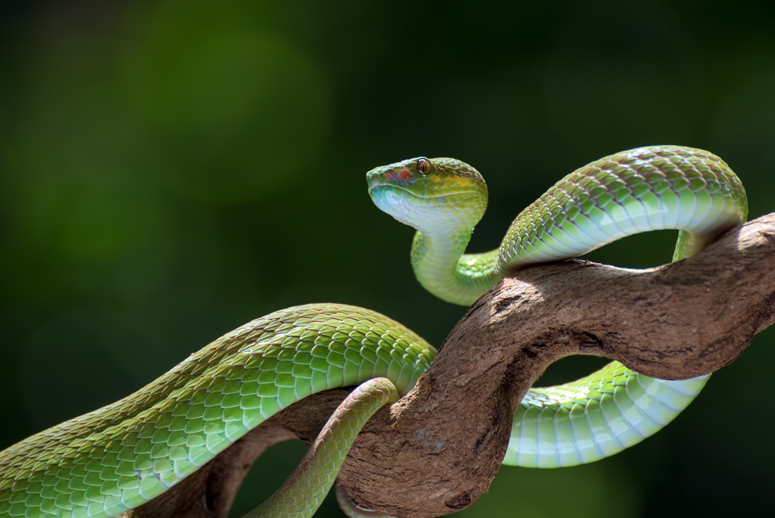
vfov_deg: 4.6
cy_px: 259
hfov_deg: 6.9
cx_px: 388
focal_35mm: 300
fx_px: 6462
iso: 800
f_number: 8
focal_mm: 300
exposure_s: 1/640
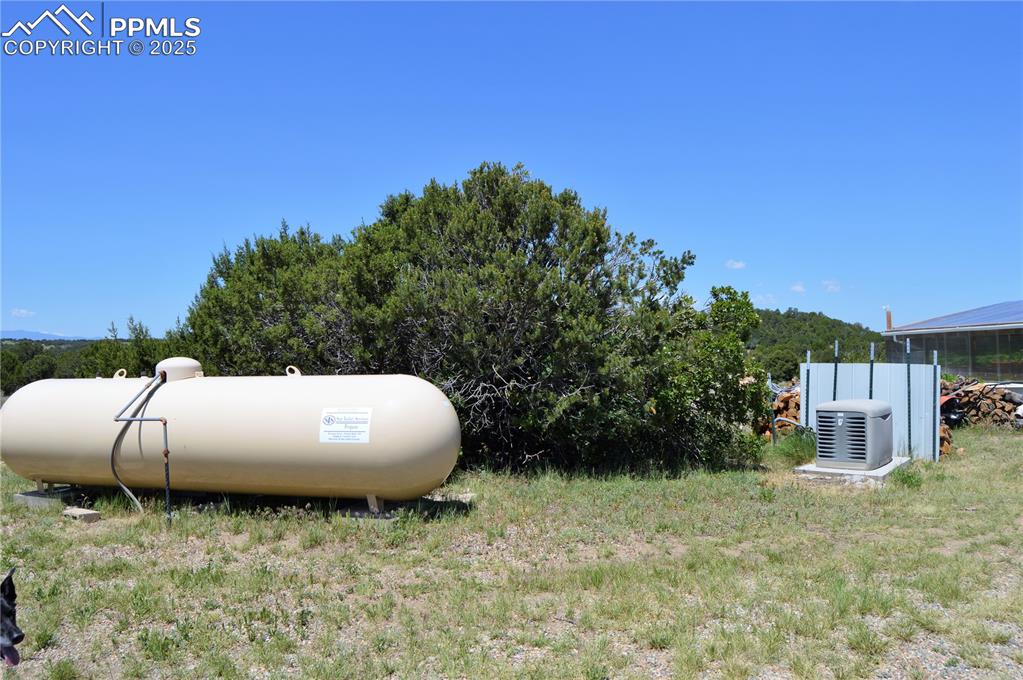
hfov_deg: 67.4
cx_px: 512
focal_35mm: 27
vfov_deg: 47.8
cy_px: 340
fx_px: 766
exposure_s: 1/250
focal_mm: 18
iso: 100
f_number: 8
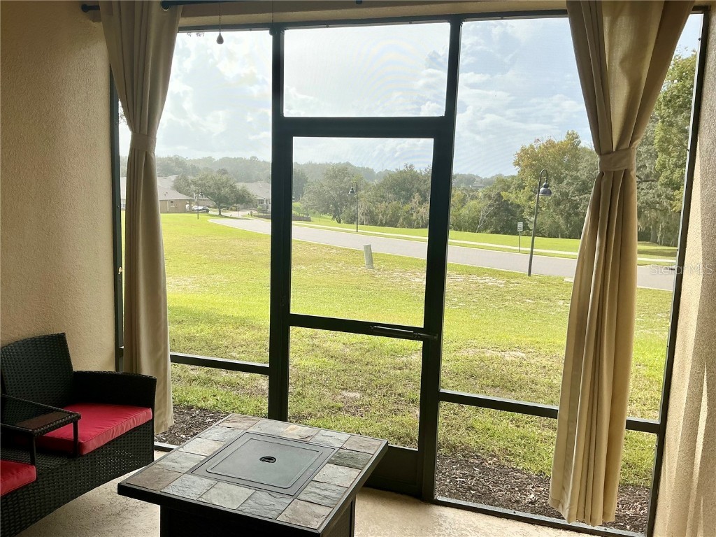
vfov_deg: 49.7
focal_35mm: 28
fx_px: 579
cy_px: 268
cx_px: 358
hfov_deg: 63.4
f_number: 1.8
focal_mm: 3
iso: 25
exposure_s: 1/1121
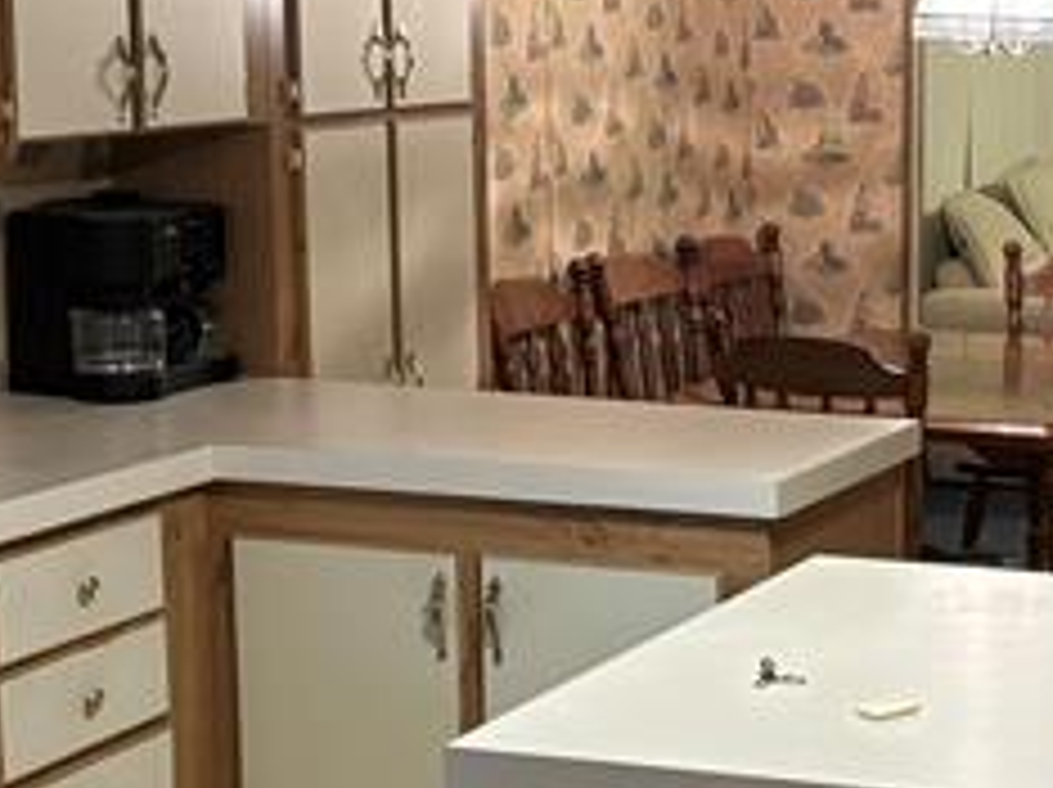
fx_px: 2705
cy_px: 486
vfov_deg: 16.5
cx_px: 1040
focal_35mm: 89
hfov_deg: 21.3
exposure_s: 1/60
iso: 320
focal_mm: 5.96
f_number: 1.6
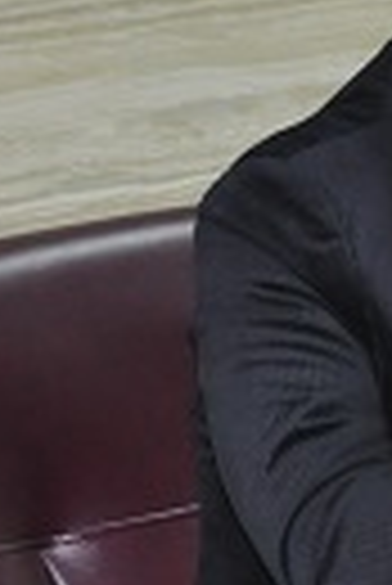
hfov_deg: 5.7
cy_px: 45
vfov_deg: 8.5
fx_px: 3930
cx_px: 270
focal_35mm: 241
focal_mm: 35
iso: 800
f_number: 4.2
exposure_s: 1/60
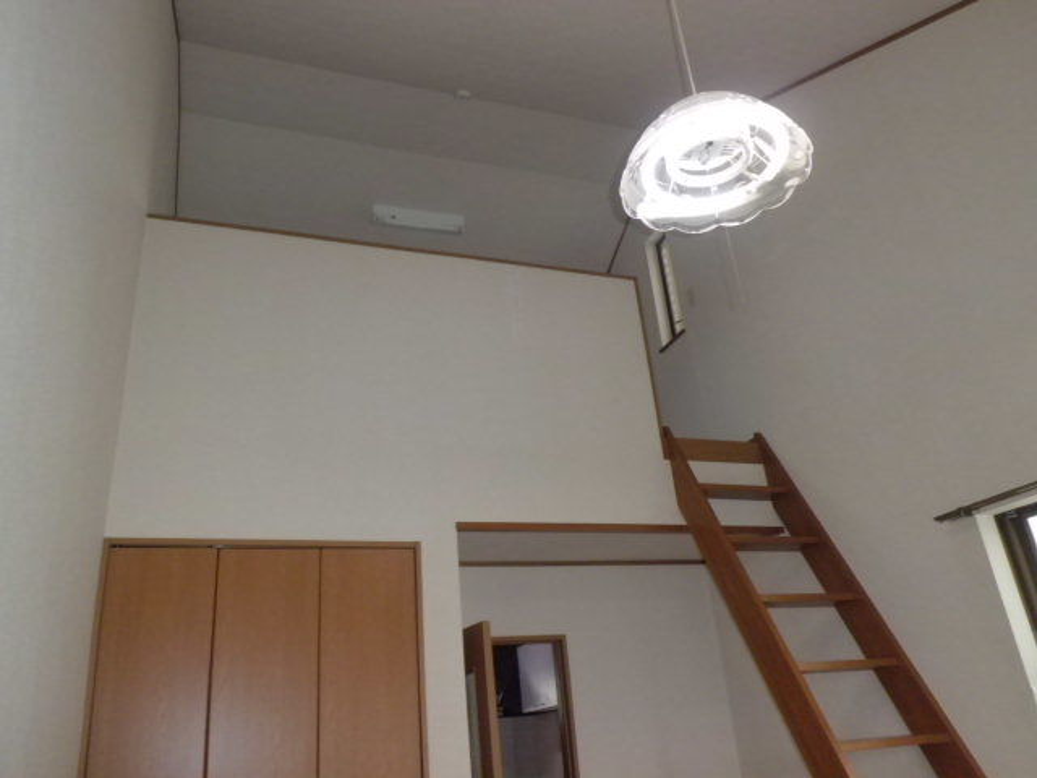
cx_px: 518
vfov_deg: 53.1
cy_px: 389
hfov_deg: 67.3
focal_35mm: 26
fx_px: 779
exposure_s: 1/100
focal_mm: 4.7
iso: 200
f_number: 2.8
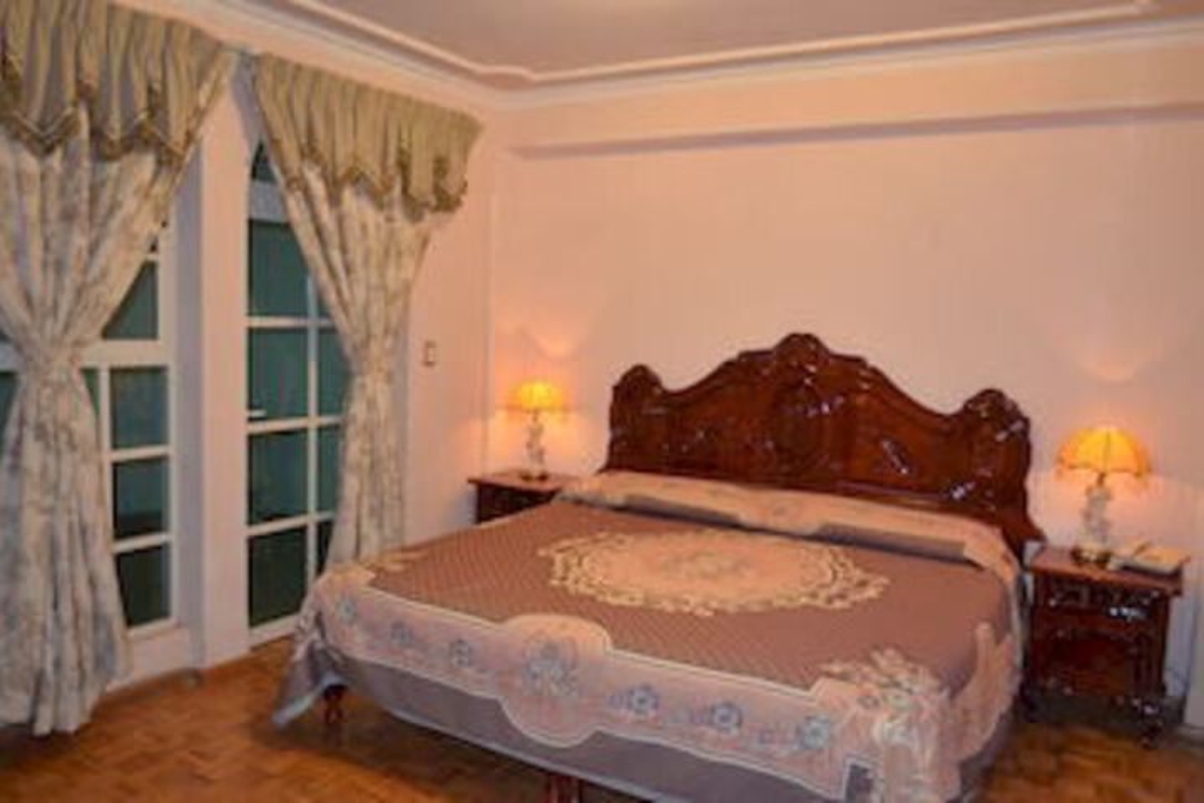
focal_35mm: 27
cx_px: 602
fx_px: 903
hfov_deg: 67.4
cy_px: 402
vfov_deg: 47.9
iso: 800
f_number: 3.5
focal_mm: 18
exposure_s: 1/30
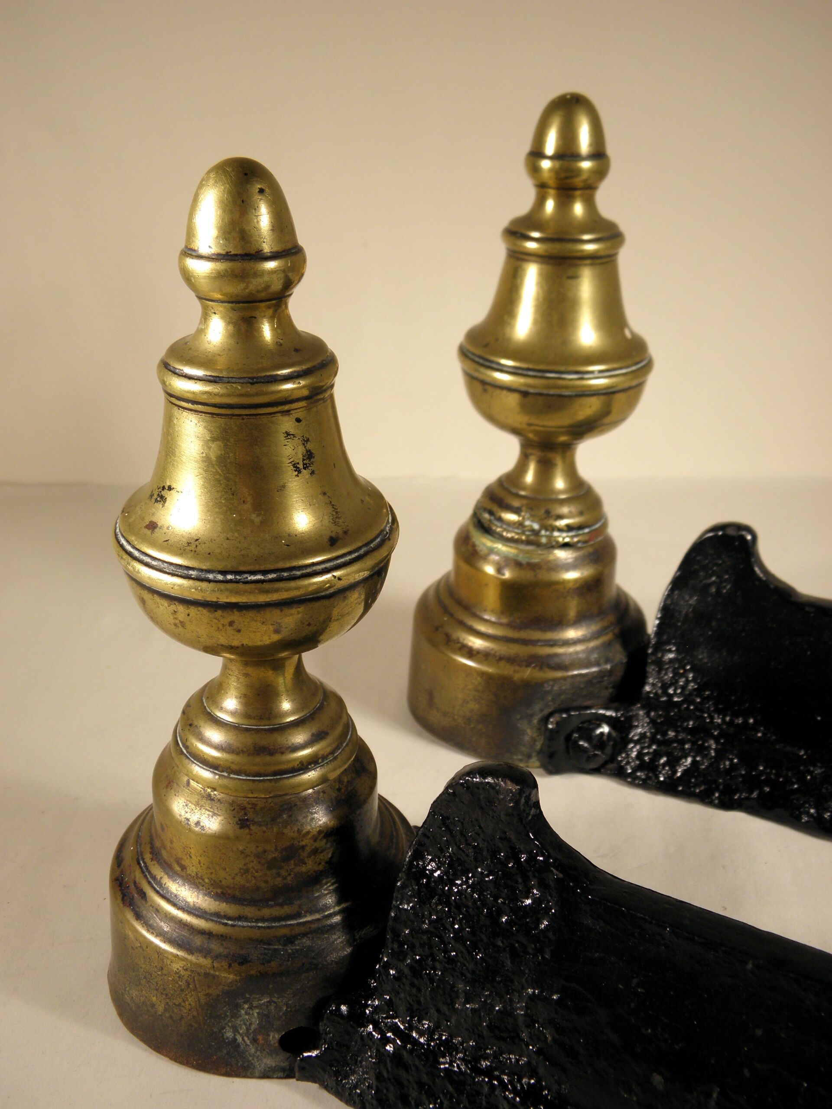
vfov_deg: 51.4
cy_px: 554
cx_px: 416
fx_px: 1154
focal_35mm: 36
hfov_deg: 39.7
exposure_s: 1/60
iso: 100
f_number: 3.7
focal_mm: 6.4
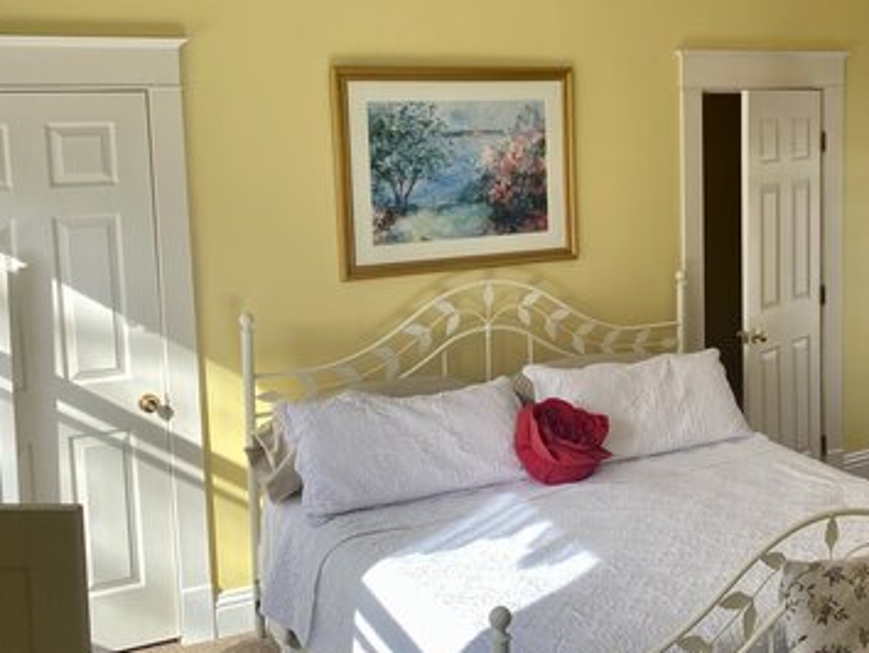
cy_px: 255
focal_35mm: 47
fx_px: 1181
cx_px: 651
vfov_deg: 30.8
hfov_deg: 39.3
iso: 32
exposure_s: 1/283
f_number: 1.8
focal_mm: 4.25
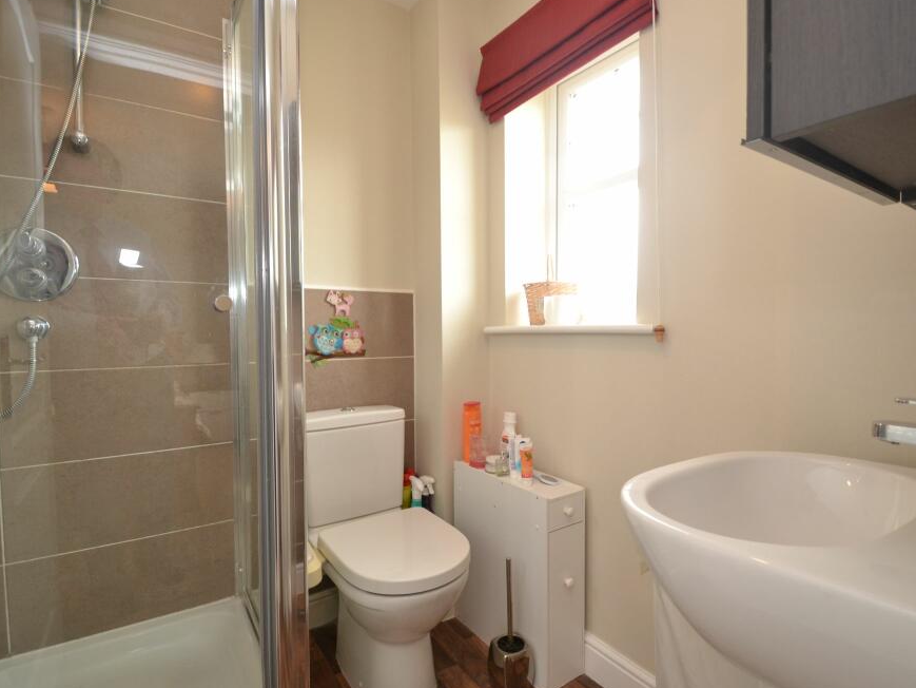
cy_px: 345
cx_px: 486
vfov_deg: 74.7
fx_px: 450
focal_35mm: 17
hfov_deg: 90.9
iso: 500
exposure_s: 1/60
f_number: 3.5
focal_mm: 10
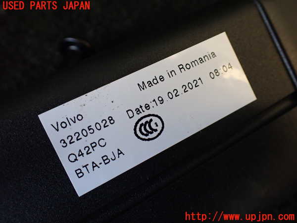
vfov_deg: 46.8
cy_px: 112
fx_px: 257
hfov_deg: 60.0
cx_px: 148
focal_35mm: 30
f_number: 2.3
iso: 320
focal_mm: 5.4
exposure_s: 1/125
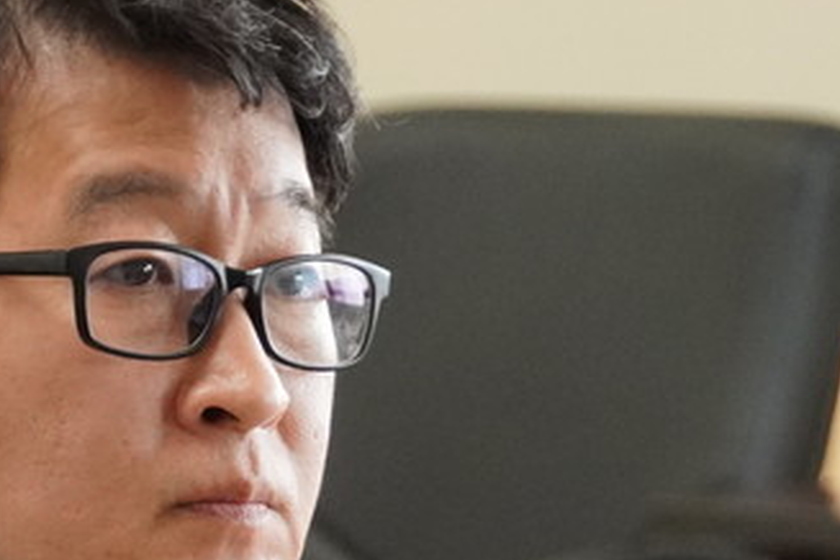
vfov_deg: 2.2
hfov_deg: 3.4
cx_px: 357
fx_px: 14256
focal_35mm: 611
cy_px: 836
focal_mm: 104
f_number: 5.6
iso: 3200
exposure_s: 1/160
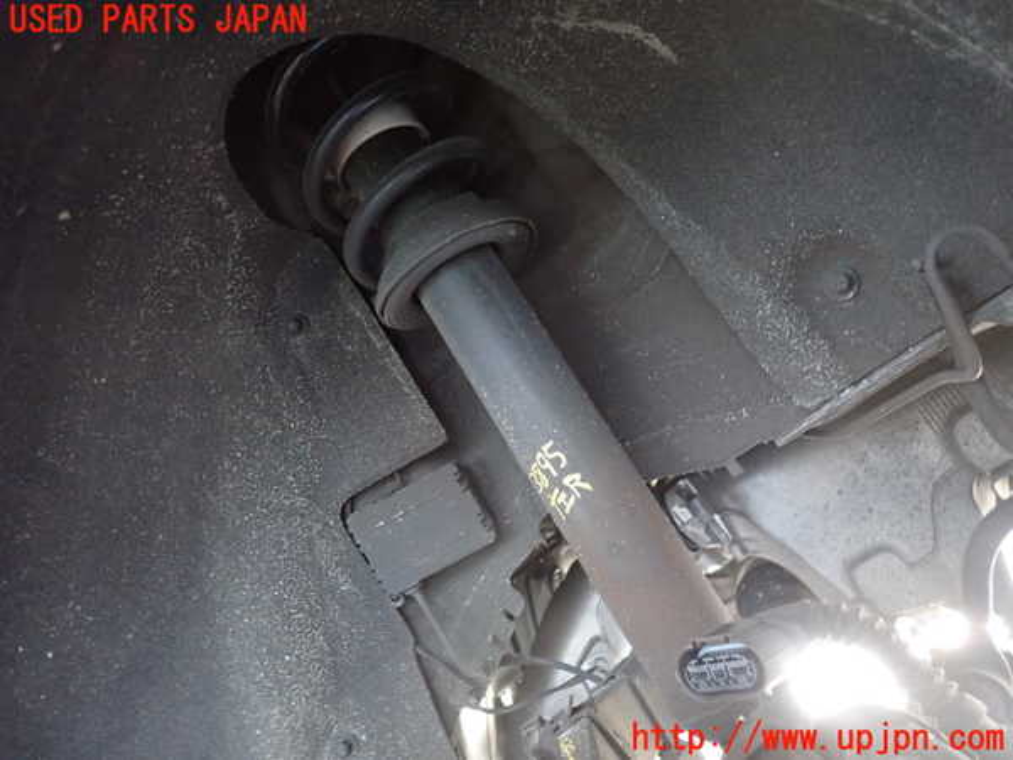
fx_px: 732
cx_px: 506
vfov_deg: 54.9
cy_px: 380
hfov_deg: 69.4
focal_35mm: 25
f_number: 2
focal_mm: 4.5
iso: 800
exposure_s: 1/25
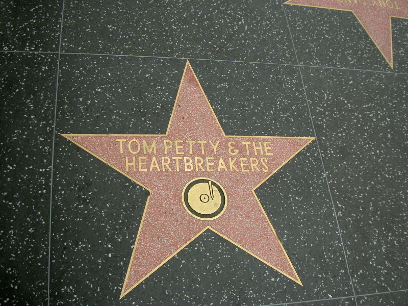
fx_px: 460
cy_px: 153
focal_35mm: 39
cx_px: 204
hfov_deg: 47.9
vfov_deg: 36.8
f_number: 2.8
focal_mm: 8
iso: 50
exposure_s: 1/80
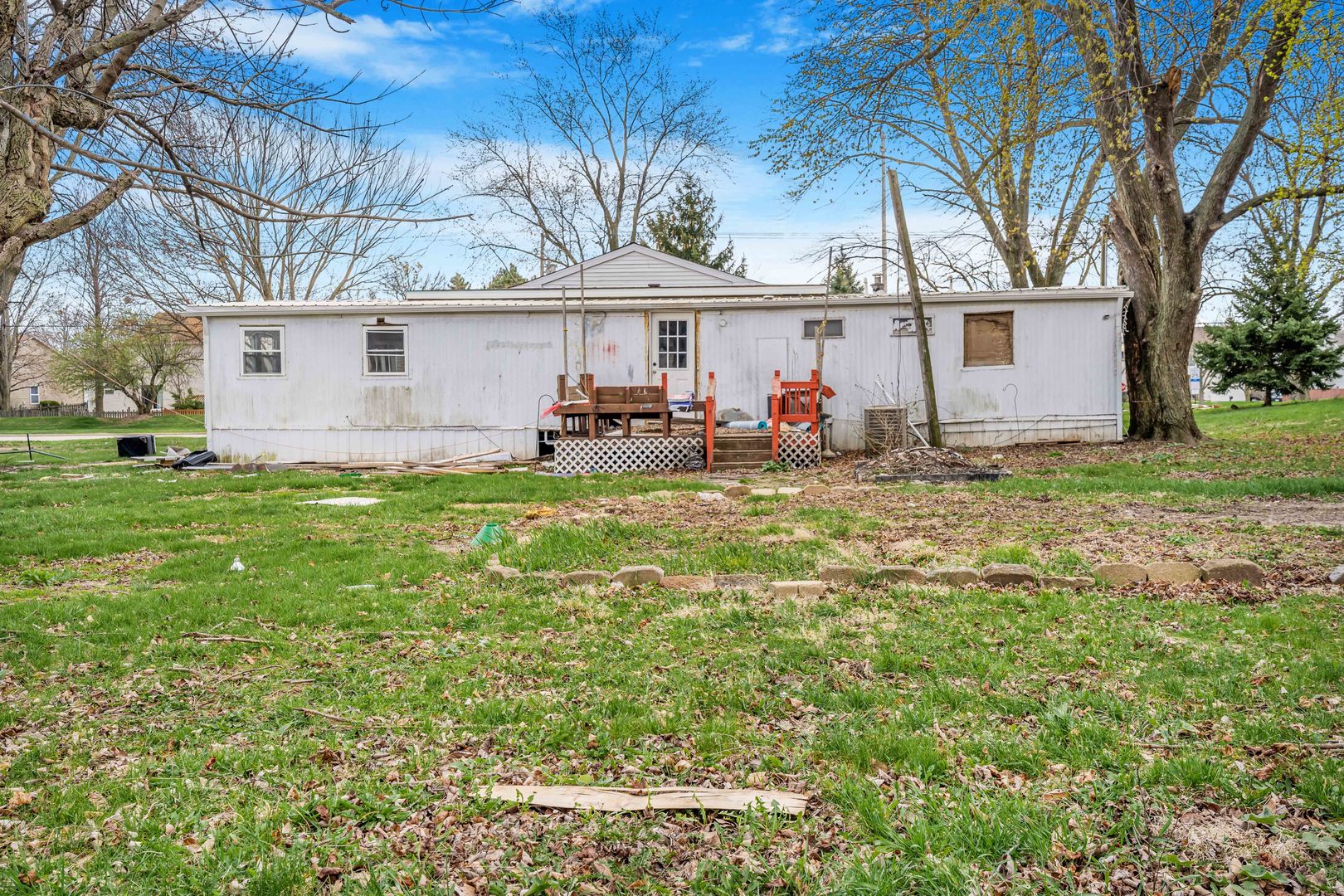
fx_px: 1307
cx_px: 672
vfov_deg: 37.9
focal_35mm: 35
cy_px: 448
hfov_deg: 54.4
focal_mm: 35
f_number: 9
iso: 320
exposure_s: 1/250
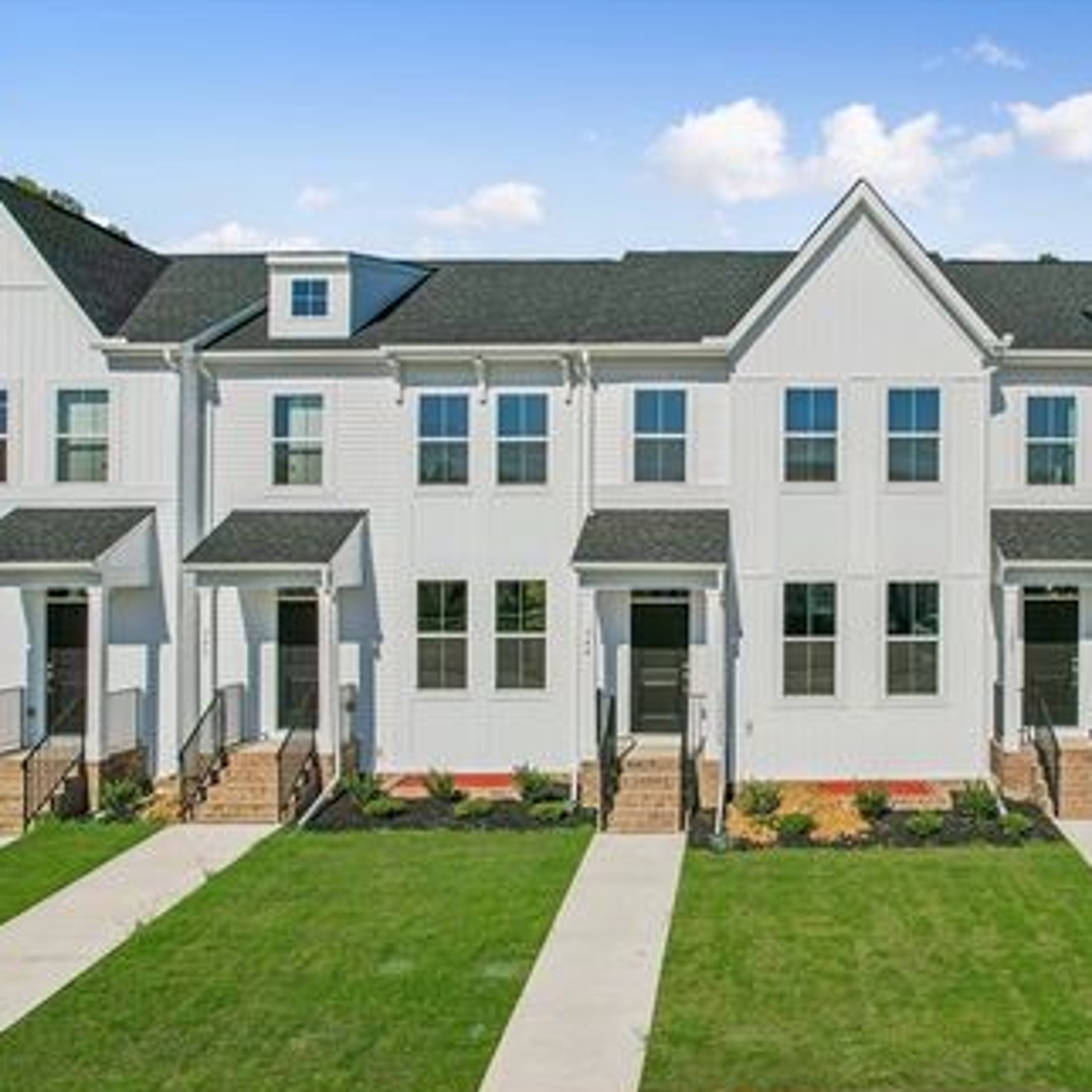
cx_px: 760
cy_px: 558
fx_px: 1035
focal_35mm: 29
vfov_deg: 55.6
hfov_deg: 54.1
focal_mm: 8.4
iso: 110
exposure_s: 1/6000
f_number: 2.8
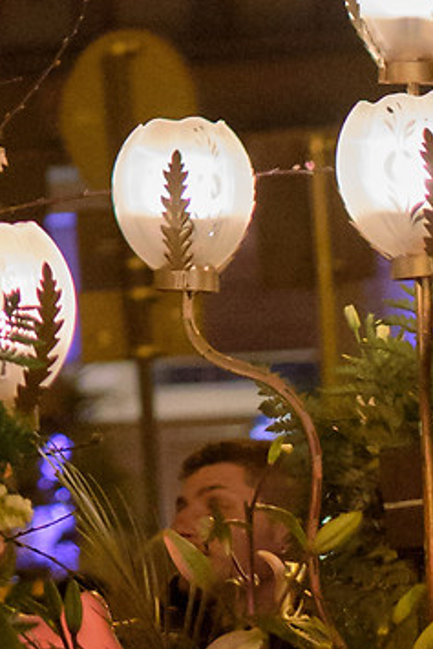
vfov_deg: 5.9
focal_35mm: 338
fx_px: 6092
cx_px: -669
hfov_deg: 4.0
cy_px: -642
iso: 5000
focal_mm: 50
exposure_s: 1/160
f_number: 2.5
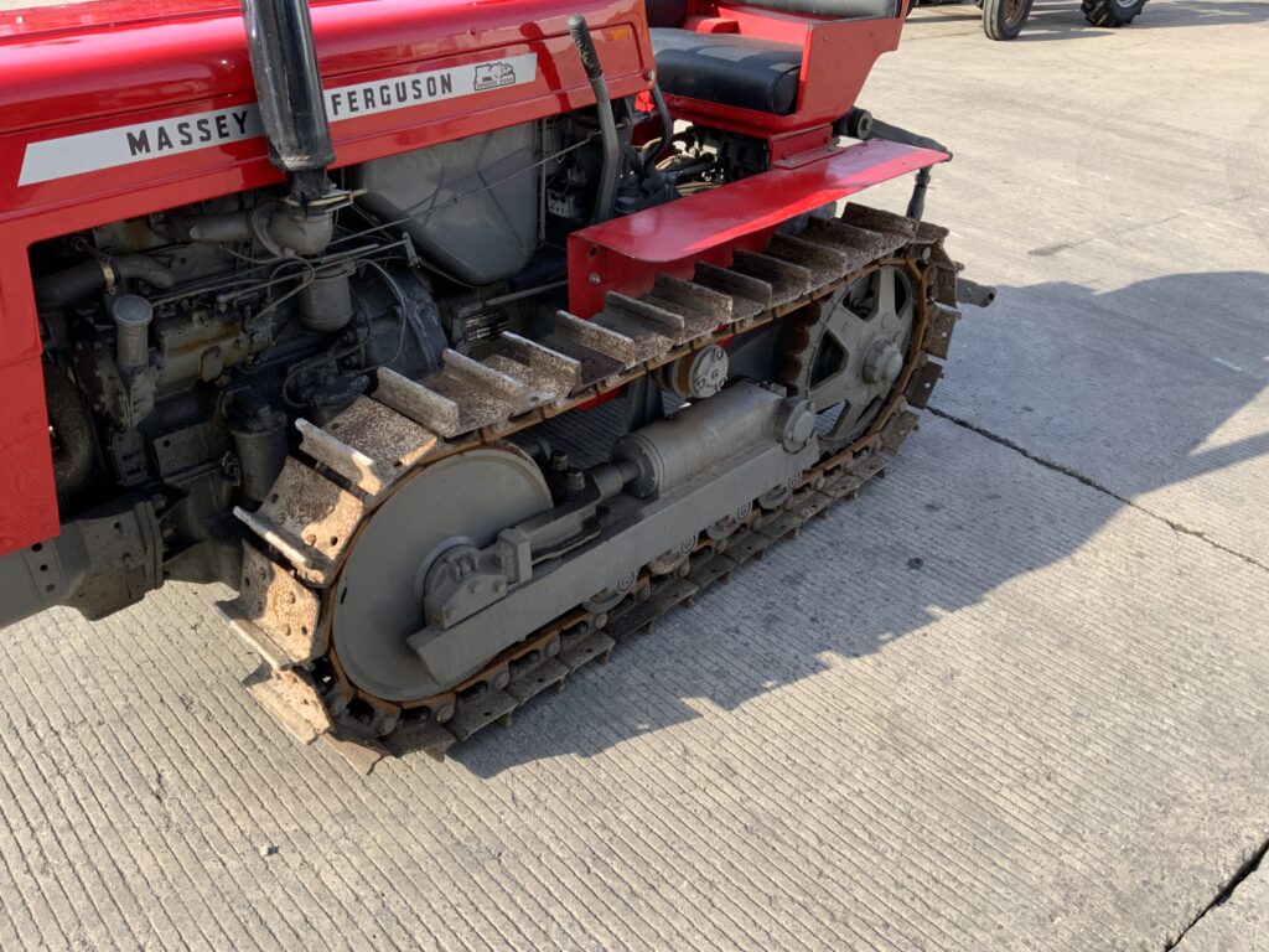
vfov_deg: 48.2
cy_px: 476
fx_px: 1063
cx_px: 634
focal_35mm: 29
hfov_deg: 61.7
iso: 16
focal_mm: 3
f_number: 1.8
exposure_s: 1/545
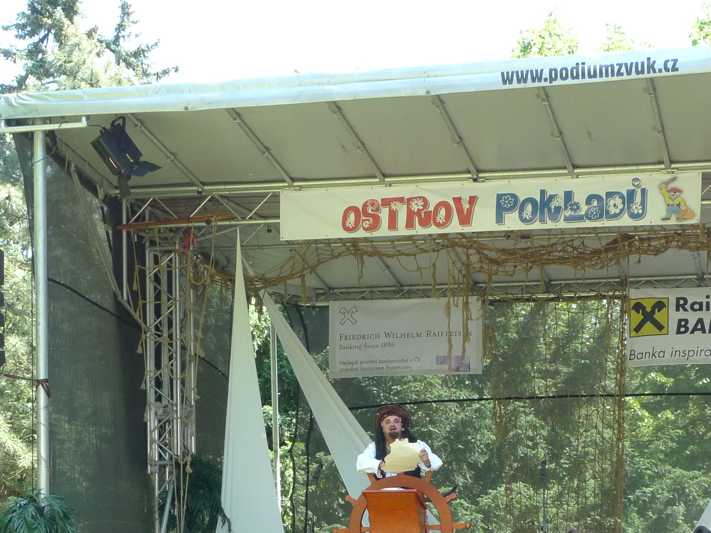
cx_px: 431
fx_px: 1889
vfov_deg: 15.9
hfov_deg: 21.3
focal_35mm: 92
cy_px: 454
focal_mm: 11.1
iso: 320
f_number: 5.6
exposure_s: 1/100
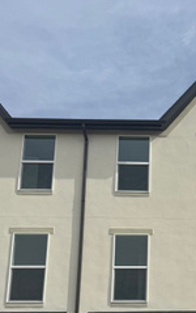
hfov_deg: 23.9
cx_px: 213
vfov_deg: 36.9
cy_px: 285
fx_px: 435
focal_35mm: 51
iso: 80
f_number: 1.78
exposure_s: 1/7937
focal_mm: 6.76
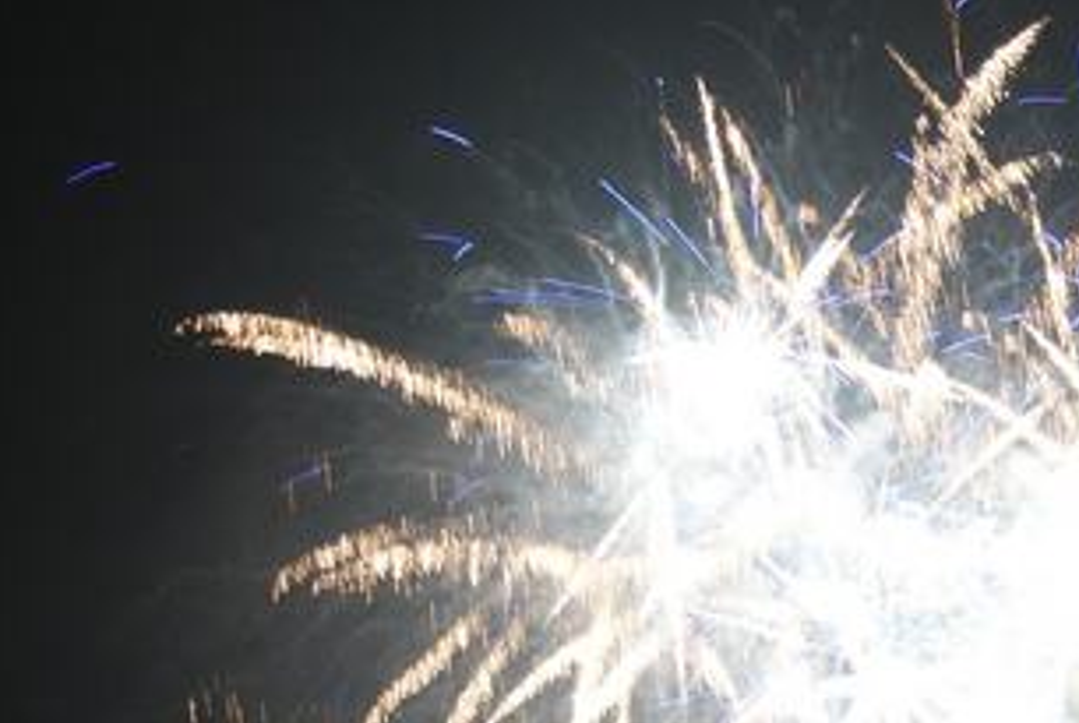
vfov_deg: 7.8
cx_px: 1054
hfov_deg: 11.5
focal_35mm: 176
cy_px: 712
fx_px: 5292
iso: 400
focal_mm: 45
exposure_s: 1/5
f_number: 5.6
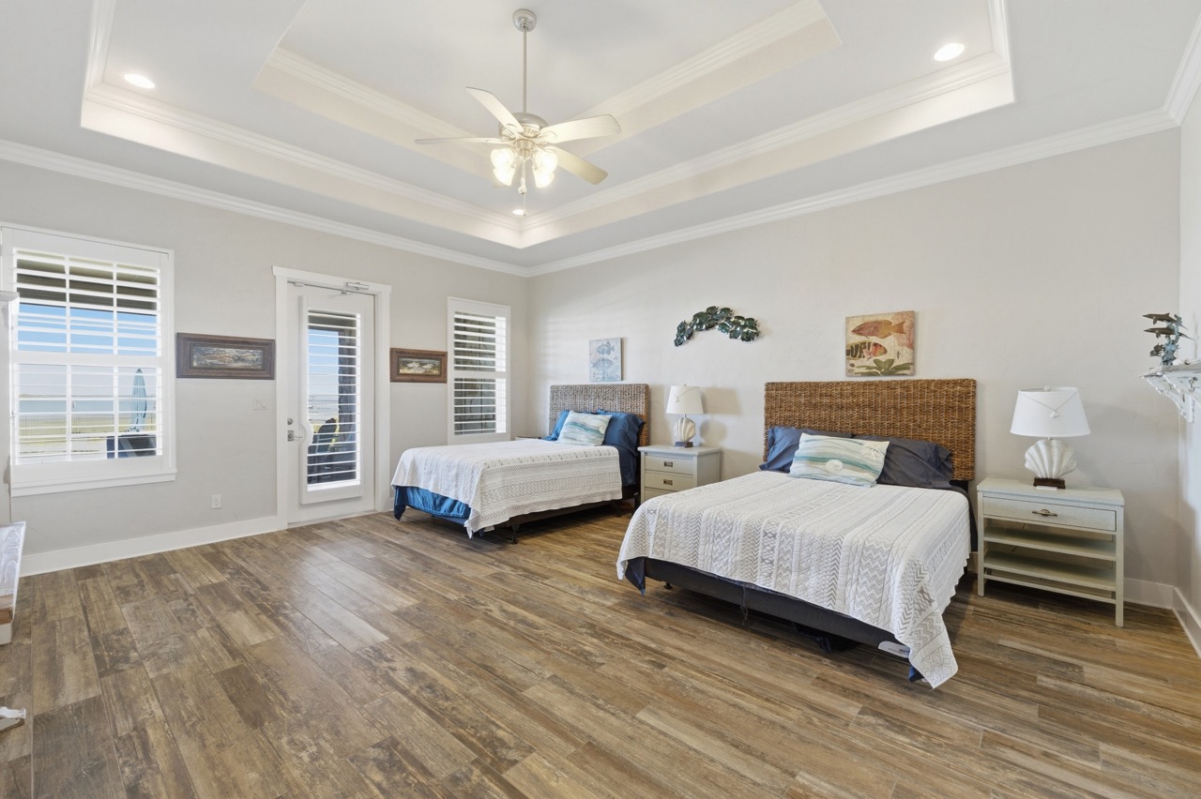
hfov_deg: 100.4
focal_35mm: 15
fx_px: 500
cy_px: 400
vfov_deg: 77.3
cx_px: 600
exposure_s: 1/13
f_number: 10
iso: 100
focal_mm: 15
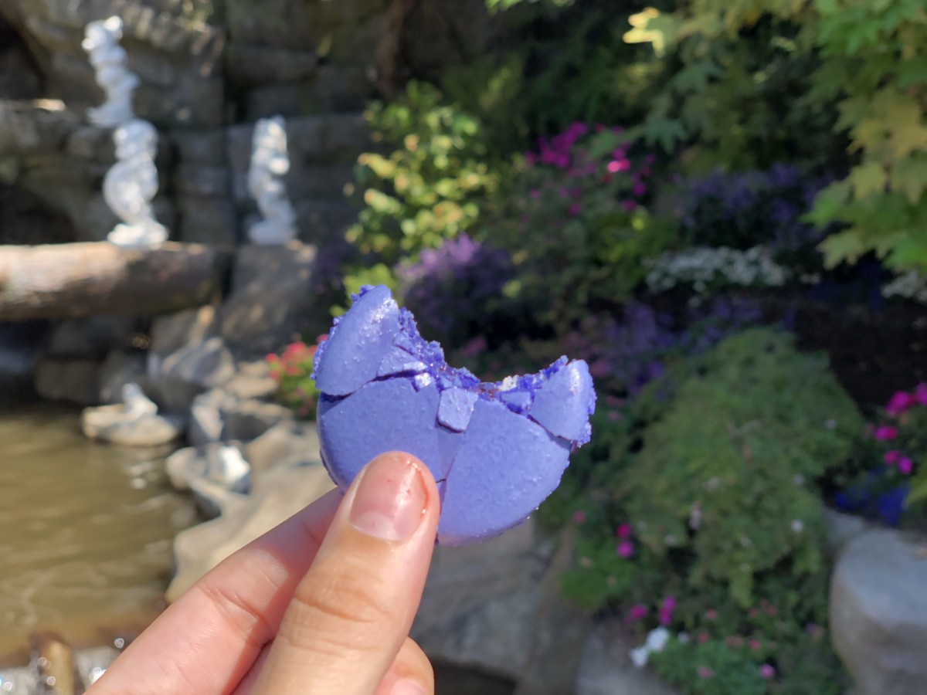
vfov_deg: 28.0
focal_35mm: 52
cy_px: 348
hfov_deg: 36.8
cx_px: 464
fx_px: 1393
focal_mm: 6
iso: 16
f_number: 2.4
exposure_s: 1/268
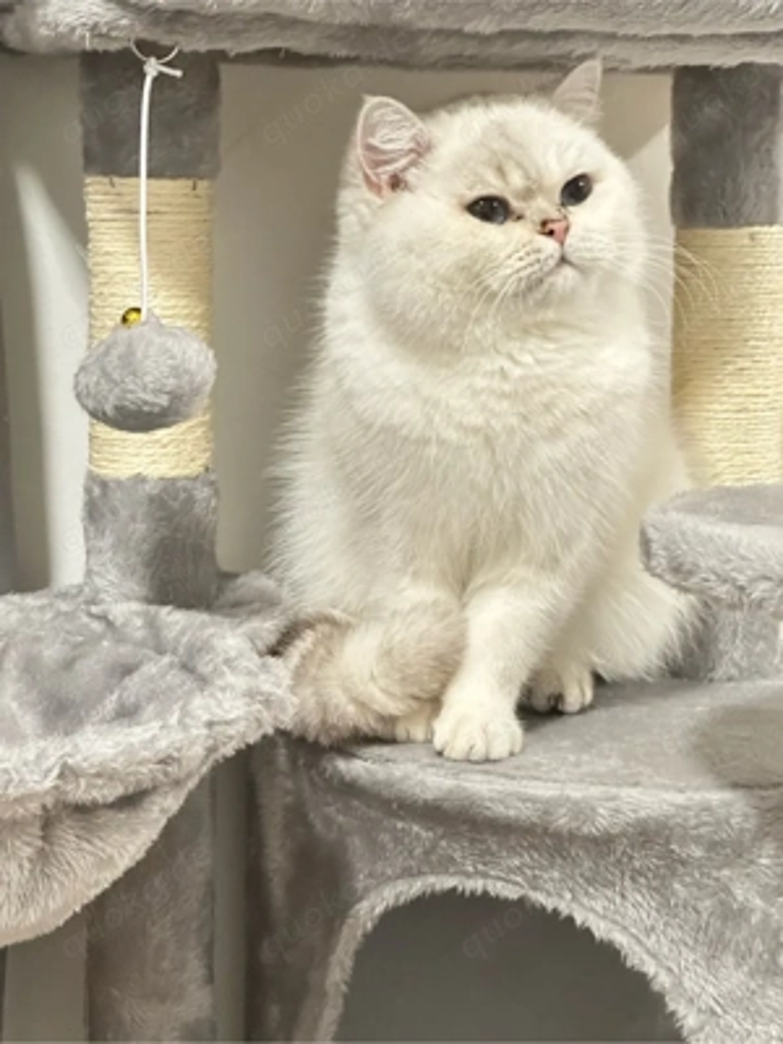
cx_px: 392
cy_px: 522
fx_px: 2322
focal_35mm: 77
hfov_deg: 19.1
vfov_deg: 25.3
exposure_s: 1/41
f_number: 2.8
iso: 1250
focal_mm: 9
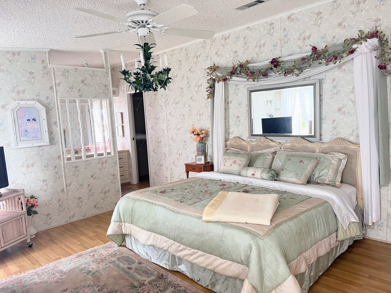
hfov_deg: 67.3
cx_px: 196
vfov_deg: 53.1
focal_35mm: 26
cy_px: 146
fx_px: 294
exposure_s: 1/65
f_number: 1.5
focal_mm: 5.7
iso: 125
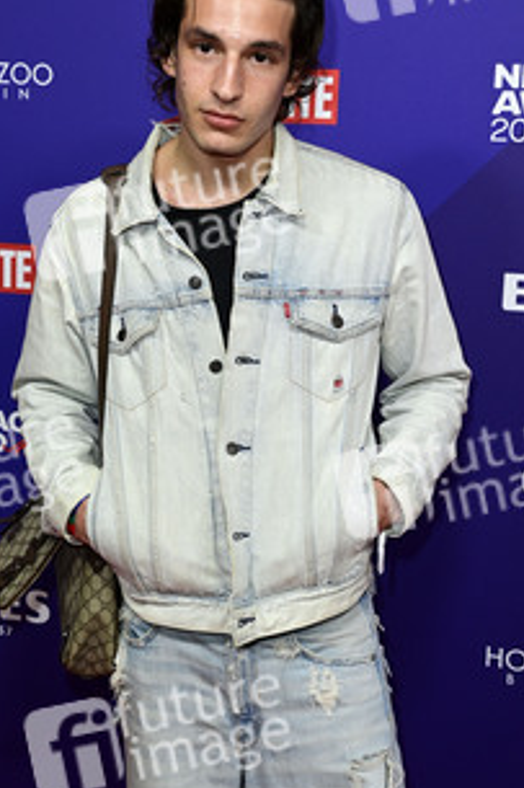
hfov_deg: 21.5
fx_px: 1377
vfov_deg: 31.9
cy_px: 349
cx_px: 232
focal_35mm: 63
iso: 800
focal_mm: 48
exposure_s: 1/250
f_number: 6.3
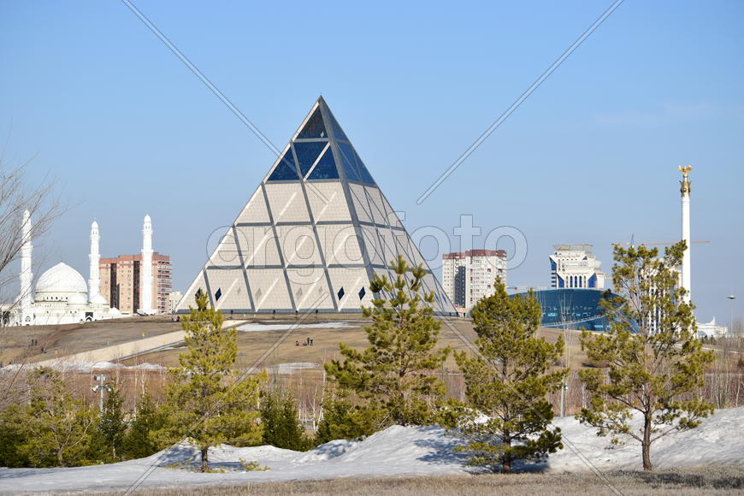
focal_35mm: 93
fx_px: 1922
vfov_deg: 14.7
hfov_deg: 21.9
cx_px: 372
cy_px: 248
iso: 100
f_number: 6.3
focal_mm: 62
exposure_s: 1/640
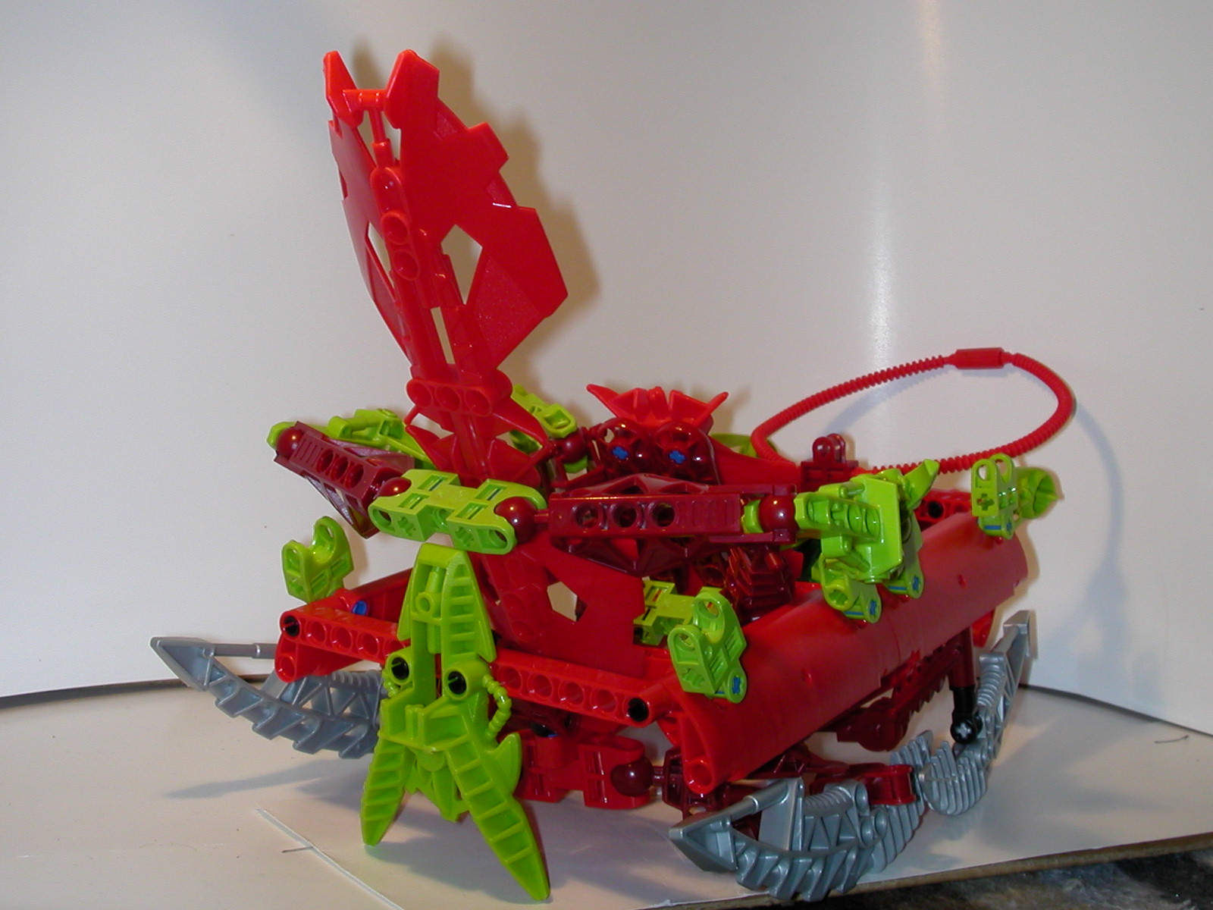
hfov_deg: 38.9
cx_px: 606
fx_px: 1717
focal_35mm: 49
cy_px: 455
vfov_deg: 29.7
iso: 100
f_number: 5.2
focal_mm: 7.5
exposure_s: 1/59.9
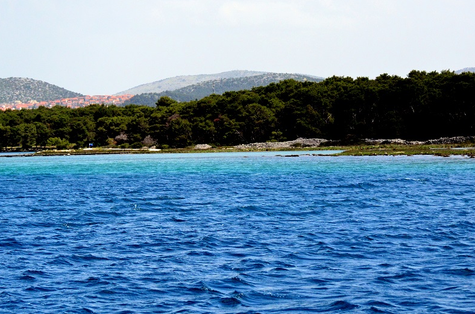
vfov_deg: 9.6
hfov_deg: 14.4
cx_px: 274
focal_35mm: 143
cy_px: 159
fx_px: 1877
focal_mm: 75
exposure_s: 1/8000
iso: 1250
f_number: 4.5
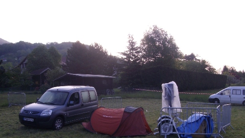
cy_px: 89
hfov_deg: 50.5
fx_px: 260
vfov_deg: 29.5
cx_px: 123
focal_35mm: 40
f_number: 4.8
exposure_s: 1/160
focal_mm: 6
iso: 80
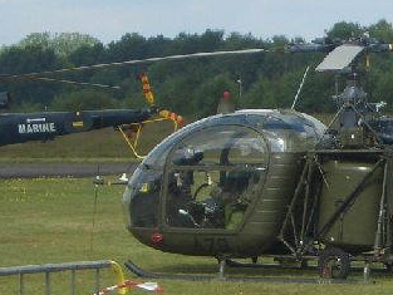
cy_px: 123
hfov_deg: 8.1
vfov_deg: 6.1
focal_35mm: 242
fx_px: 2749
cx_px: 444
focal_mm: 12.2
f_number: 3.9
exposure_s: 1/400
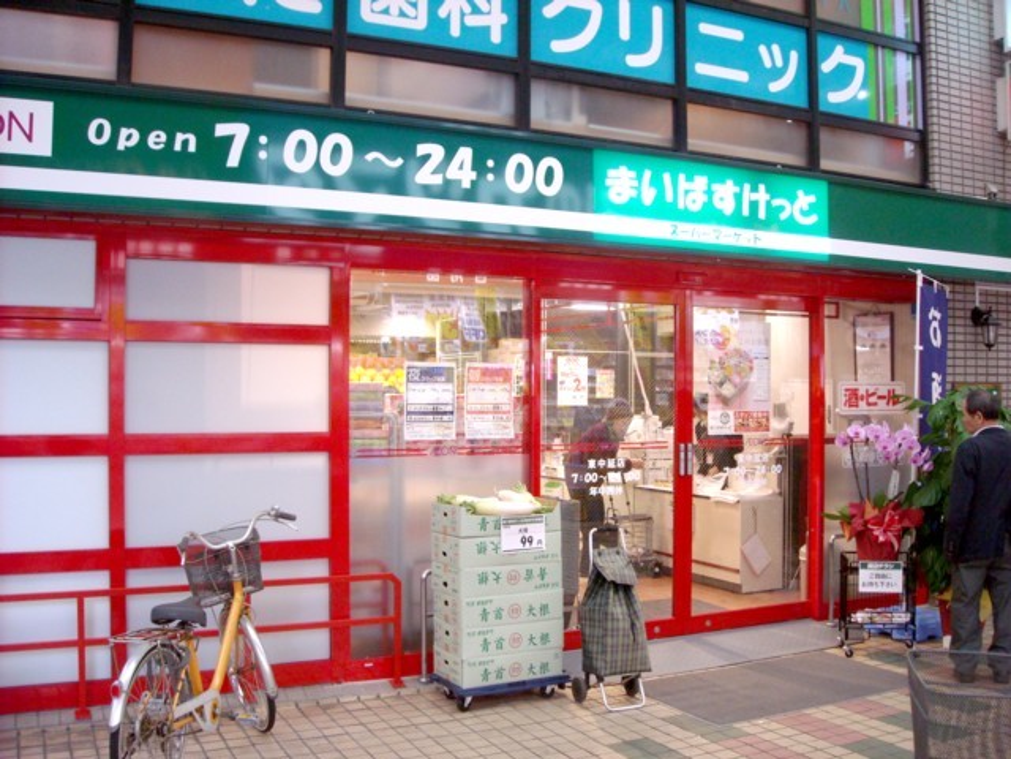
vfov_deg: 40.7
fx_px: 1022
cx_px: 506
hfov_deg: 52.6
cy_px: 380
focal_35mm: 35
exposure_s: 1/60
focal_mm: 5.7
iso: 248
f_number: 2.8
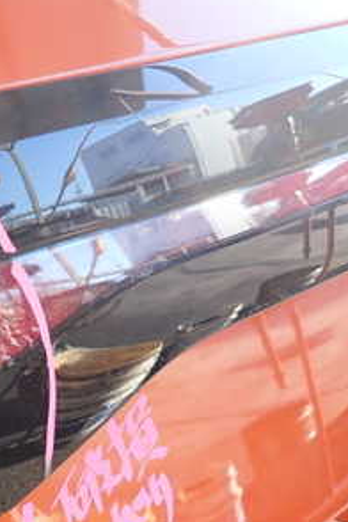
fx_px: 768
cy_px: 391
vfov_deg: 36.6
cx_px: -53
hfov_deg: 23.6
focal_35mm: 53
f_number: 2
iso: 100
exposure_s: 1/160
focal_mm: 4.5
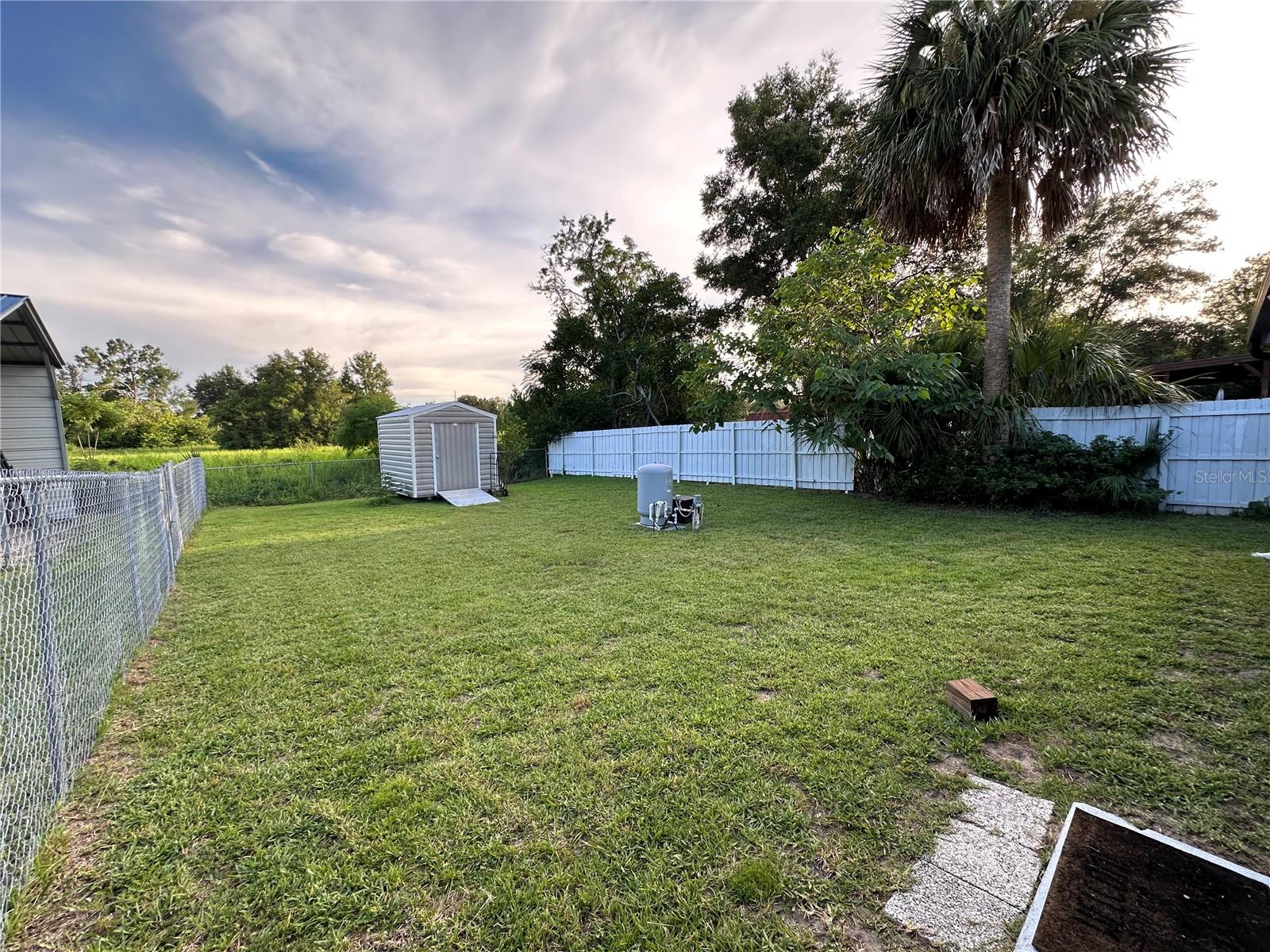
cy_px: 476
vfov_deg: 85.7
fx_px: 514
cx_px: 635
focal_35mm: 14
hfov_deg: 102.1
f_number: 2.2
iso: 40
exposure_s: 1/146
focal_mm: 2.22
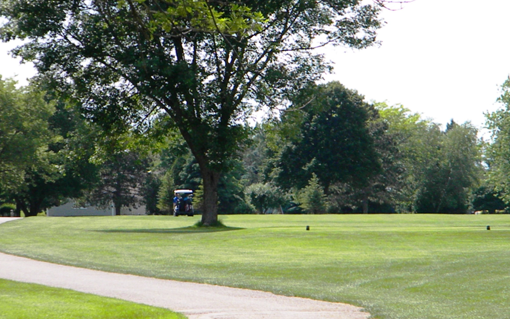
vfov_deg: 6.7
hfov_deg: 10.7
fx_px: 2710
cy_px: 161
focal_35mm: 195
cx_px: 255
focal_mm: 33.1
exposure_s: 1/794
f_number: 10.4
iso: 720
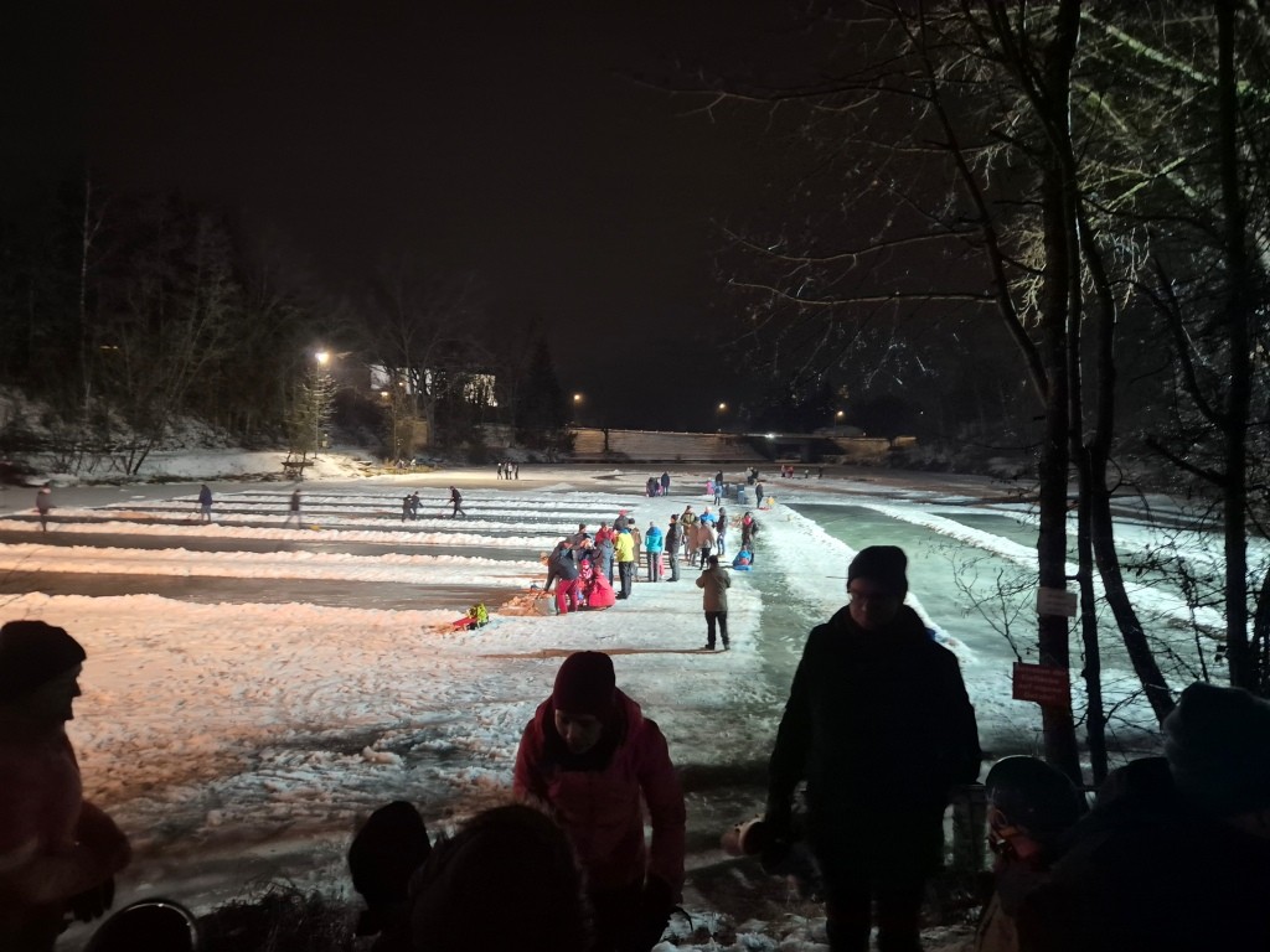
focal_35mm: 23
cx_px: 635
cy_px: 476
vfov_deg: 58.9
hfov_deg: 73.9
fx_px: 844
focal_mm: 5.4
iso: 1600
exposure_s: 1/17
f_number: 1.8
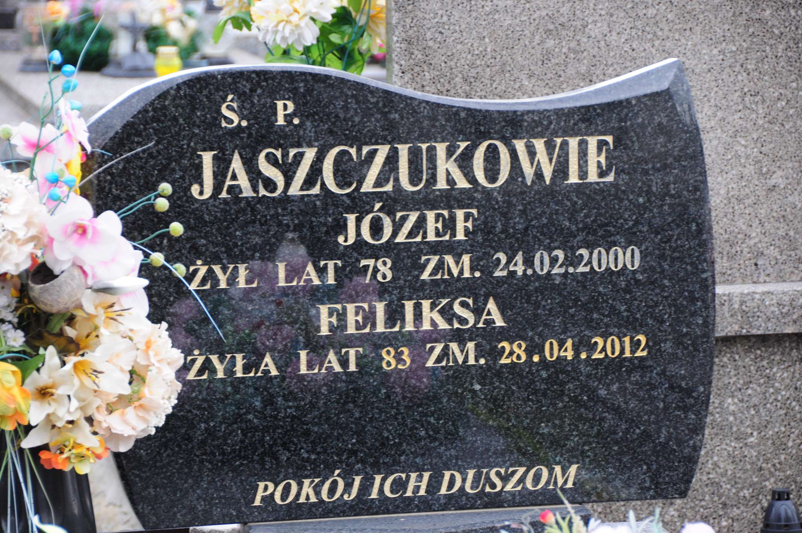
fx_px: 3738
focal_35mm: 168
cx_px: 401
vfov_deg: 8.2
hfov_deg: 12.2
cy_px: 266
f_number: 7.1
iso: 640
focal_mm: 112
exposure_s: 1/125
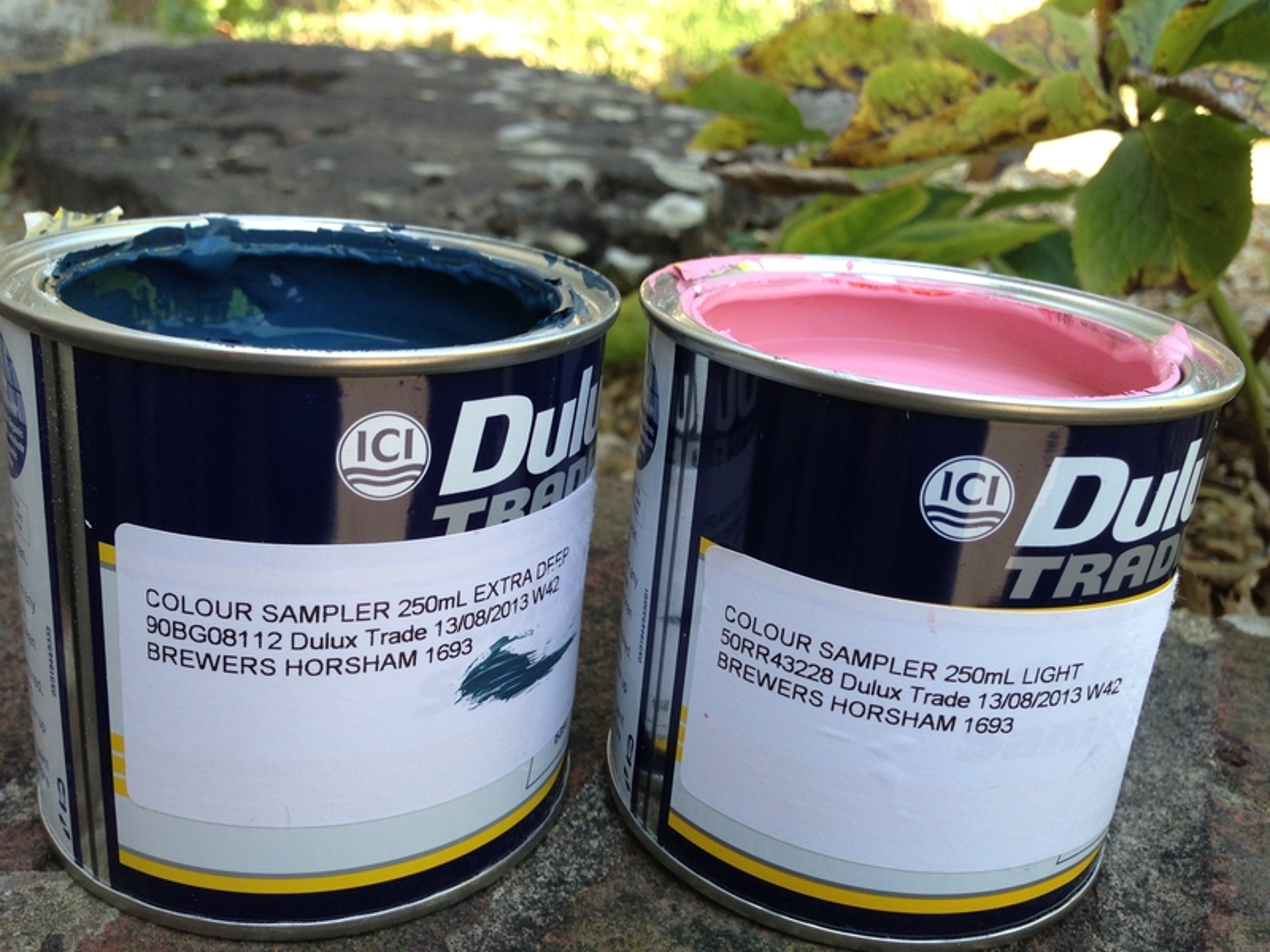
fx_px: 1211
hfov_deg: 55.4
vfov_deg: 42.9
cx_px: 635
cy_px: 476
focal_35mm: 33
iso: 50
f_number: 2.4
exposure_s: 1/123
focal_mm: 4.13
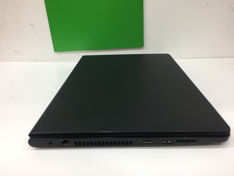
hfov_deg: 61.7
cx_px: 117
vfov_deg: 48.2
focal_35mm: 29
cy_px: 88
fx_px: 196
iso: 100
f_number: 2.2
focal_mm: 4.15
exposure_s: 1/33
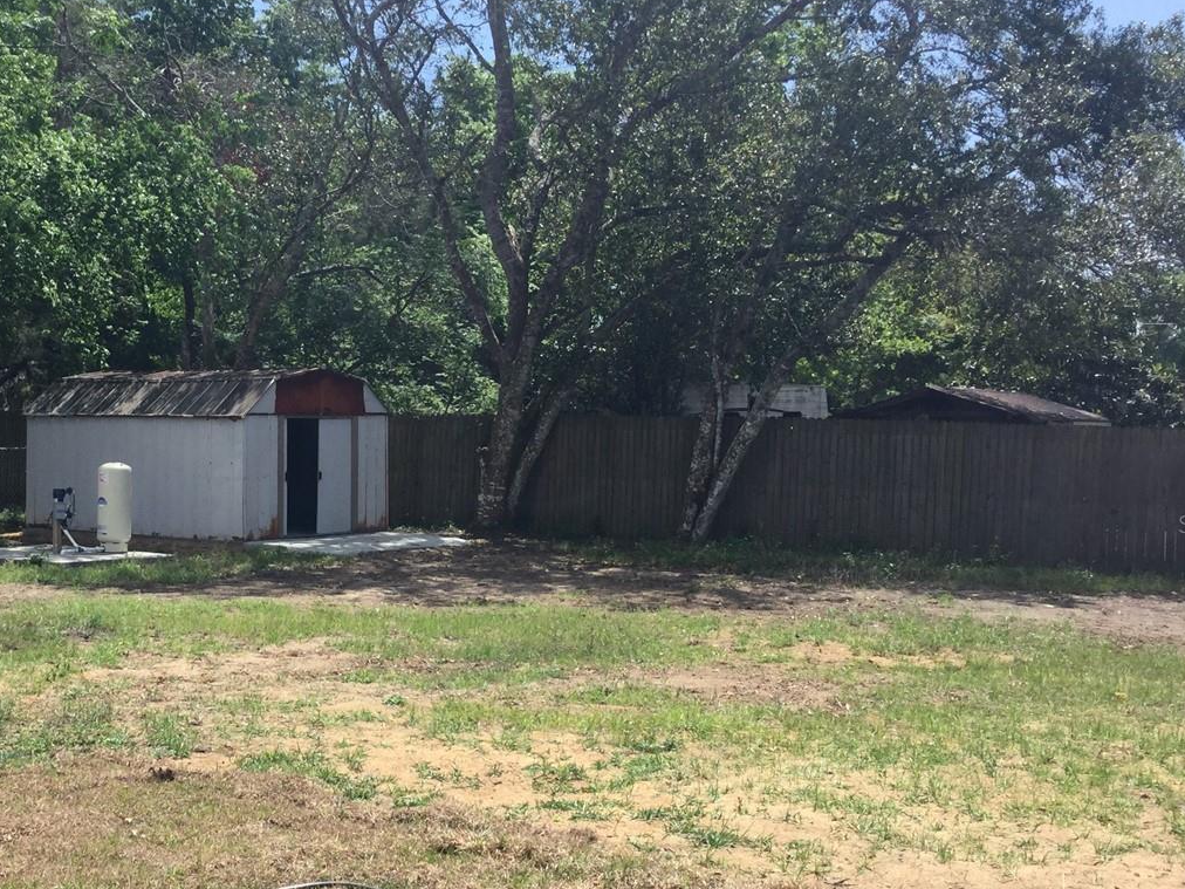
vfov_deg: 29.6
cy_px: 524
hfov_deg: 38.3
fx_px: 1677
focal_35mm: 49
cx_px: 352
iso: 25
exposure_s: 1/1045
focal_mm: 3.3
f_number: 2.4
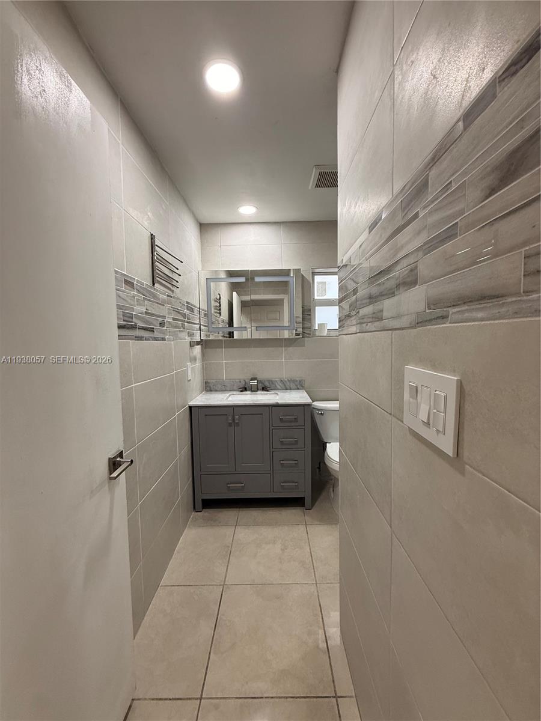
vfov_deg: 102.1
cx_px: 270
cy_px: 360
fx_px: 292
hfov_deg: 85.7
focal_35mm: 14
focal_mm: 2.22
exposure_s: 1/120
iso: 160
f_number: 2.2
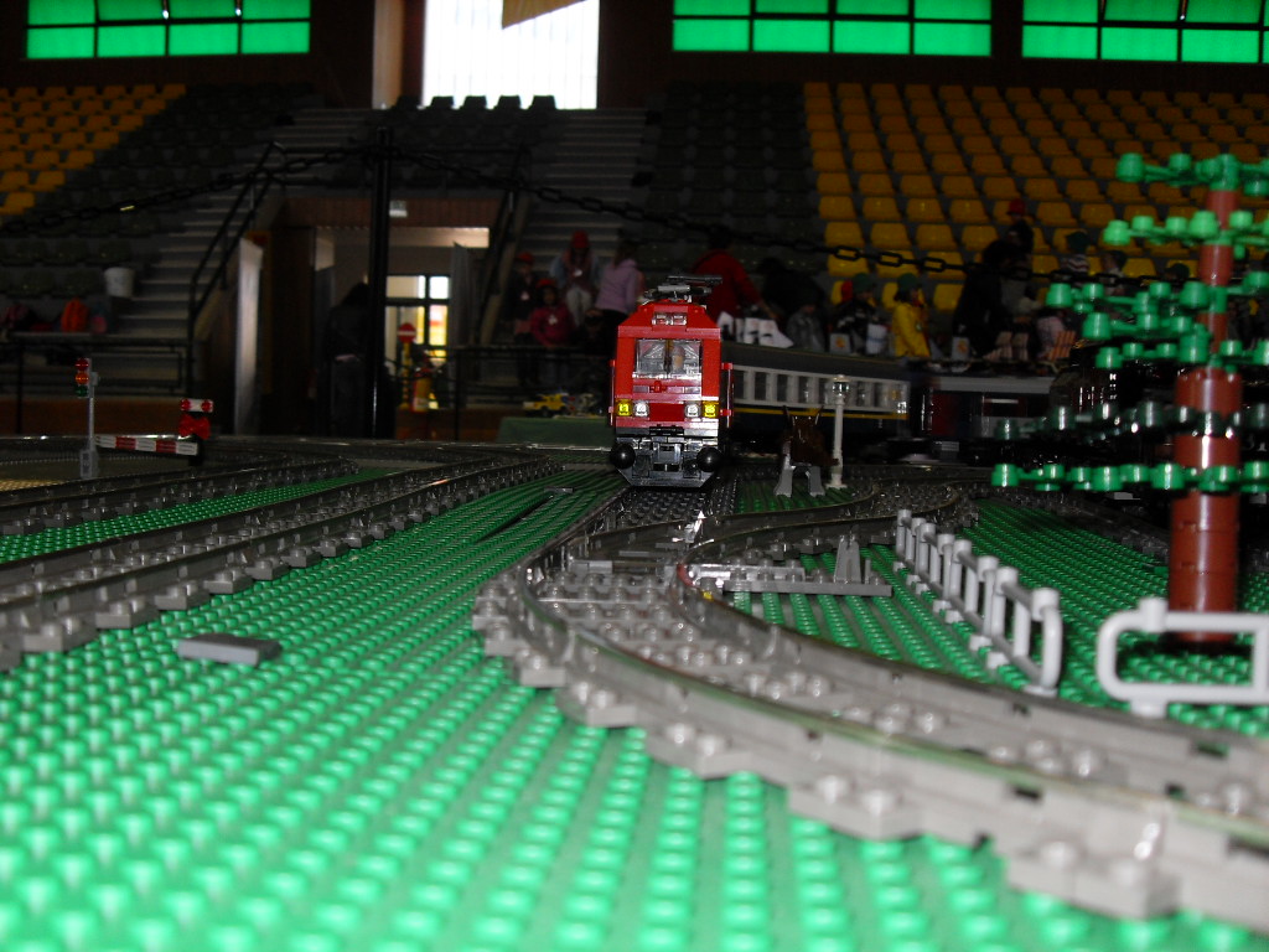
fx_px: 1356
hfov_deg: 50.1
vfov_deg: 38.7
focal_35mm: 37
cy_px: 476
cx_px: 634
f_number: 2.8
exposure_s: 1/45
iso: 100
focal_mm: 6.3
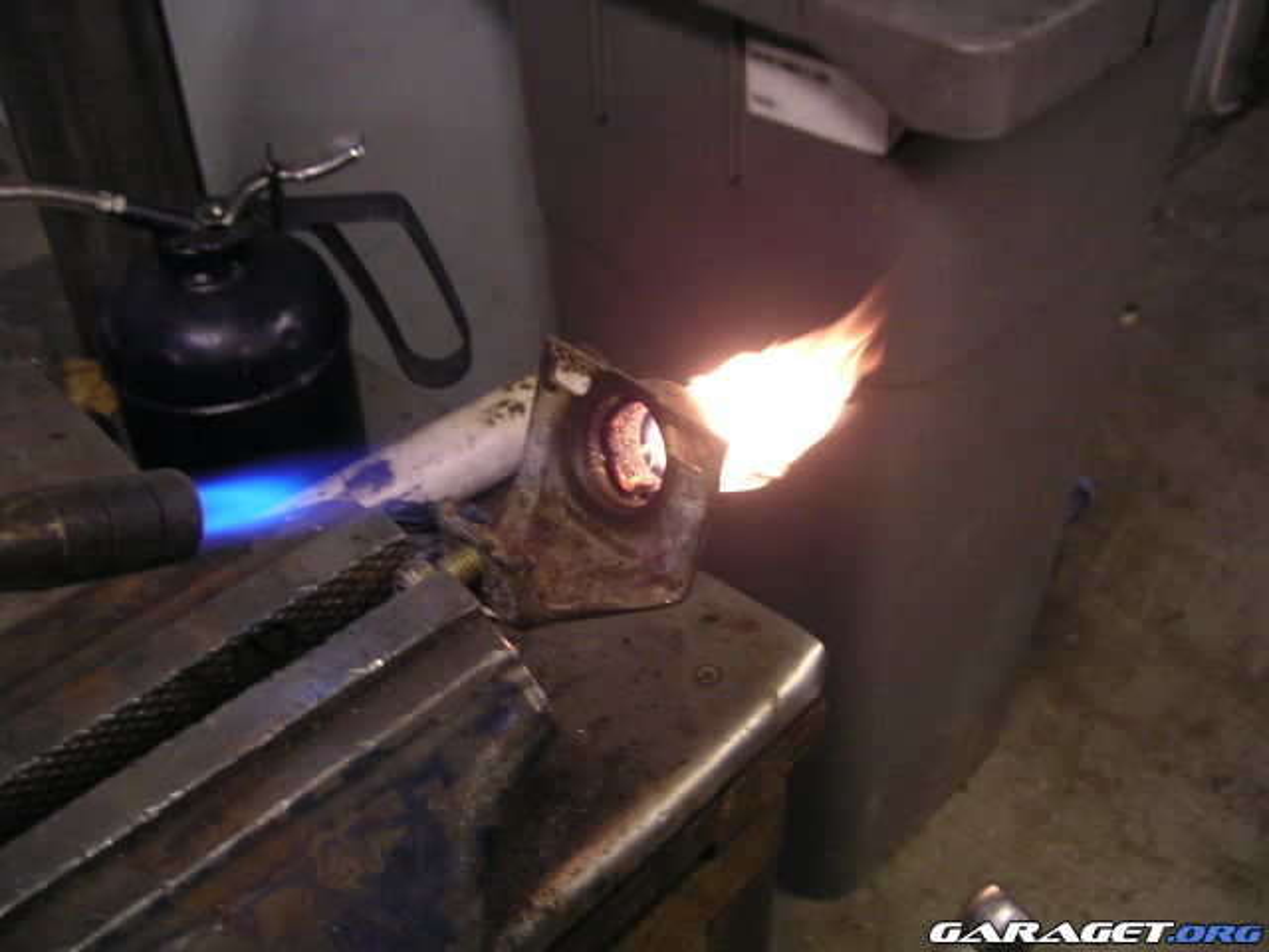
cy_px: 476
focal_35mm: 38
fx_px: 1393
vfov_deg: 37.7
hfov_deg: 49.0
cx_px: 634
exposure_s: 1/20
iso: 100
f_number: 2.8
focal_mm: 6
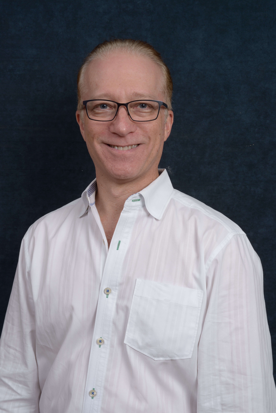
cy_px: 206
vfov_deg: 33.4
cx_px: 138
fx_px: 690
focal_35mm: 60
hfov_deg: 22.6
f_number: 20
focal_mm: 60
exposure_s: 1/60
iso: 100
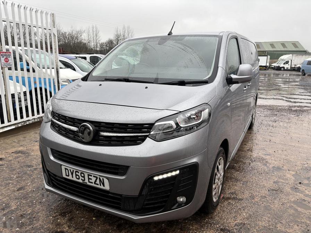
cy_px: 116
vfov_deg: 53.1
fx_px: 234
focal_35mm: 26
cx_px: 156
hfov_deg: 67.3
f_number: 1.6
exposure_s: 1/303
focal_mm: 5.96
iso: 40
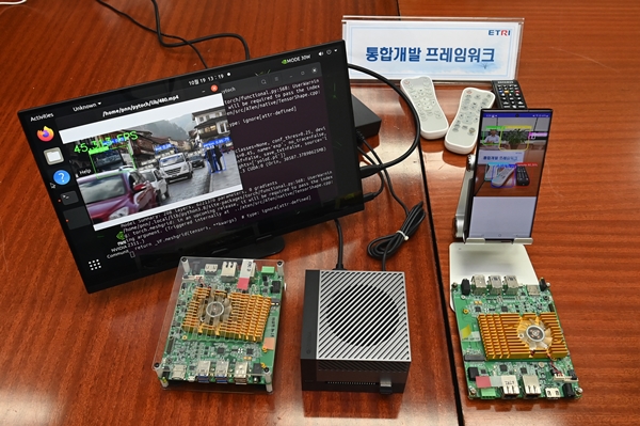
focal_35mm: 31
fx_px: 551
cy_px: 213
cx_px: 320
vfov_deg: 42.3
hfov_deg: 60.3
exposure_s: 1/60
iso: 1250
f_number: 7.1
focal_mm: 21
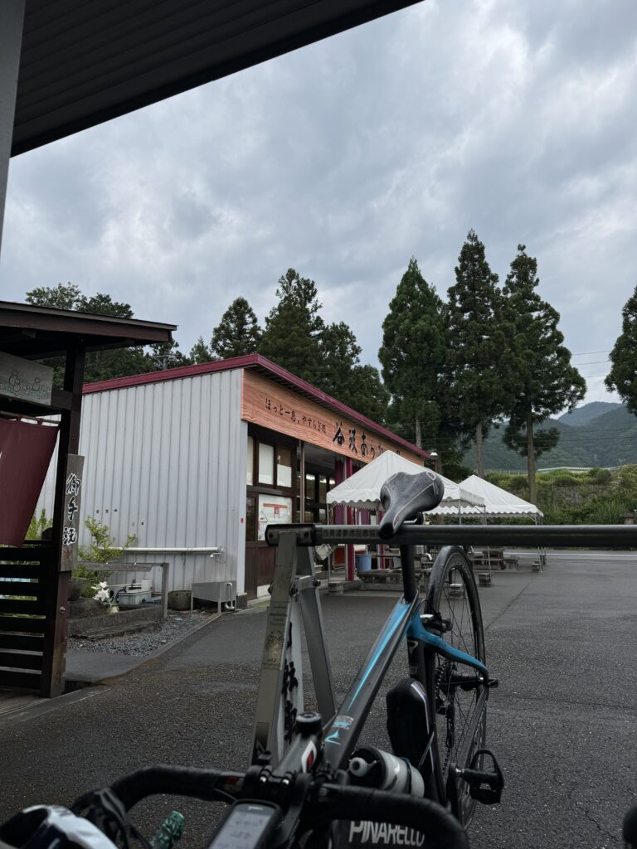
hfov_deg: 56.8
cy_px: 424
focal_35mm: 24
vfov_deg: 71.6
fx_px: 589
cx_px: 318
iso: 80
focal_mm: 6.76
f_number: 1.78
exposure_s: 1/842
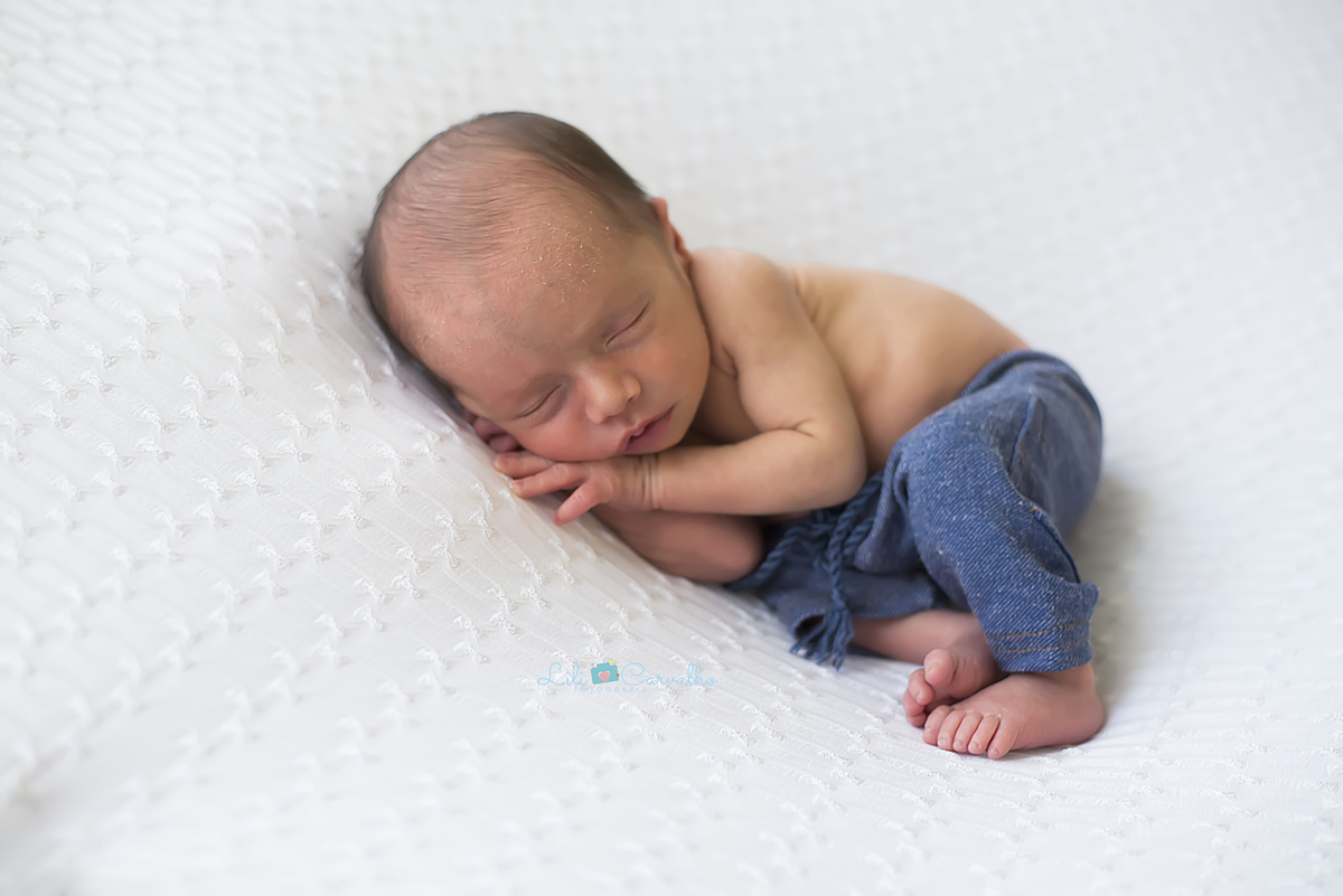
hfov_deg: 39.6
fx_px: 1866
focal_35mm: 50
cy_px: 448
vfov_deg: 27.0
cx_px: 672
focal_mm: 50
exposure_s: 1/160
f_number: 3.2
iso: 1600
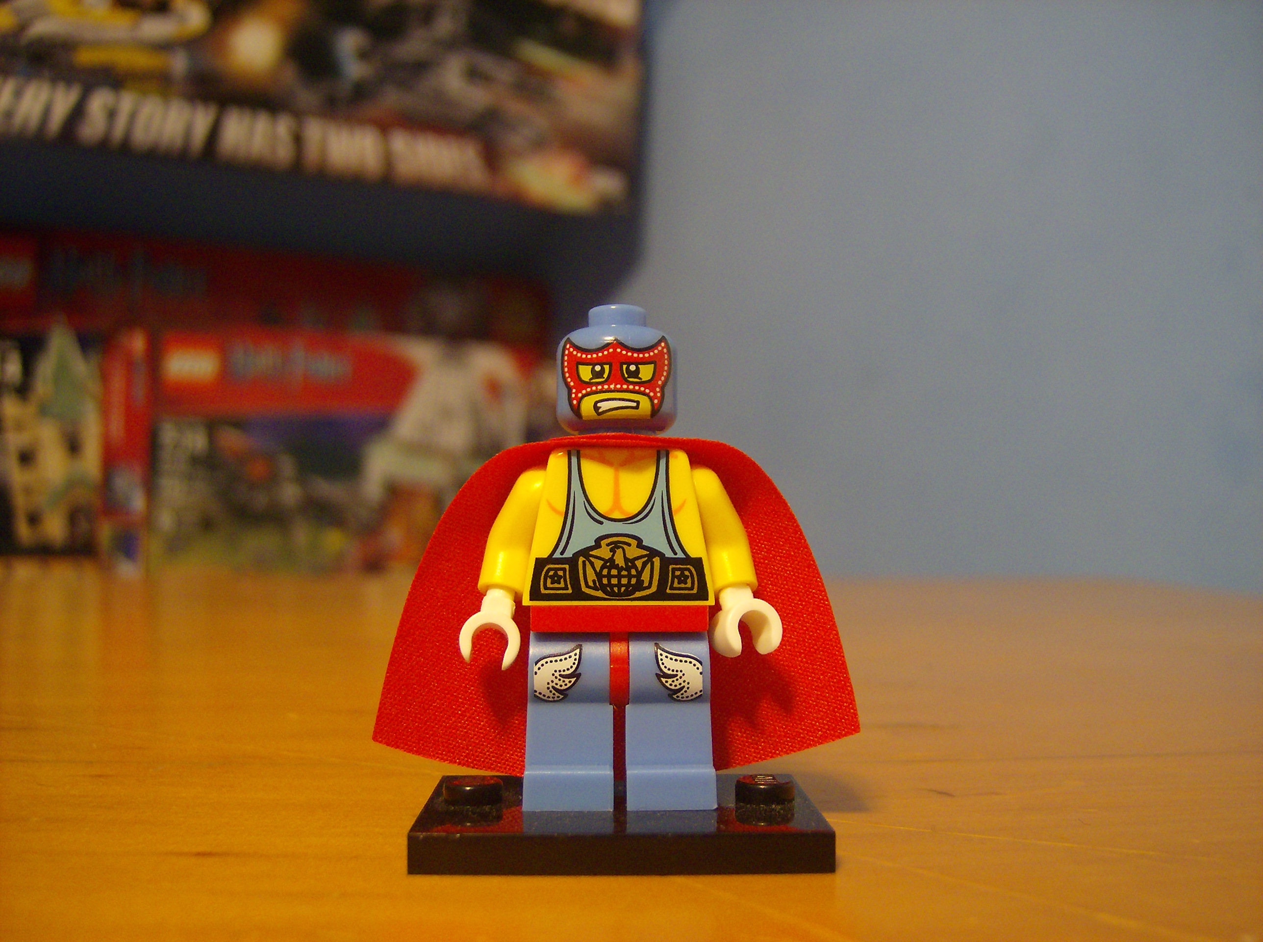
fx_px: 1311
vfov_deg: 39.5
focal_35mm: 36
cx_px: 632
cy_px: 471
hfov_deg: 51.5
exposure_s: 1/5.73
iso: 200
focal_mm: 6
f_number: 2.8
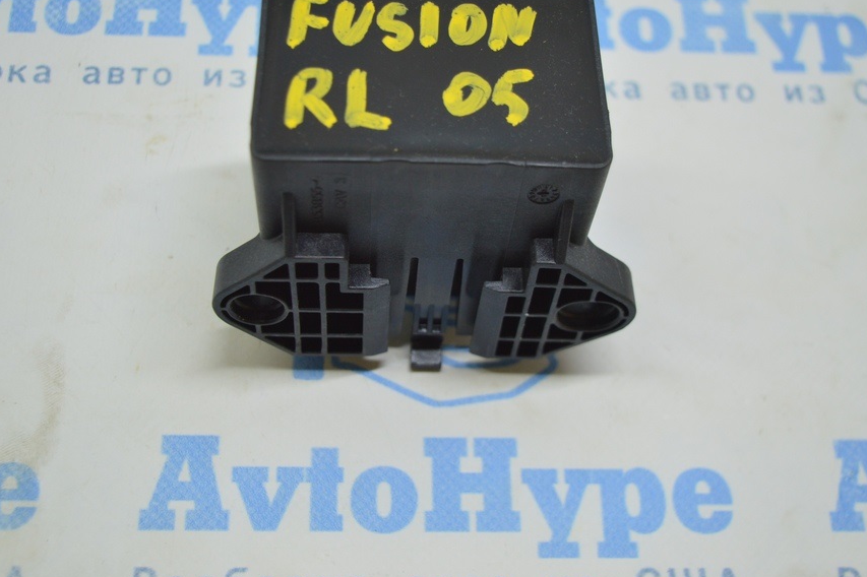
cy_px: 253
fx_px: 1170
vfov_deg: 27.7
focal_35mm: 49
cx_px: 389
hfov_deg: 40.6
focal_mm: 27
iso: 400
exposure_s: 1/60
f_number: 4
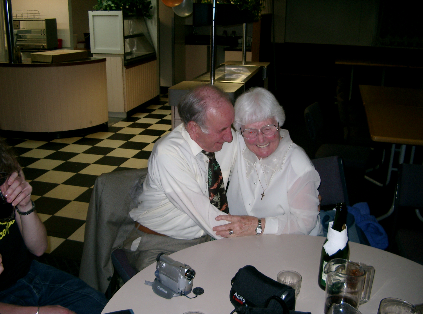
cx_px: 212
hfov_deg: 50.3
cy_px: 157
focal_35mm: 37
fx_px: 451
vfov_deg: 38.5
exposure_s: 1/60
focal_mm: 7.6
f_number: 2.6
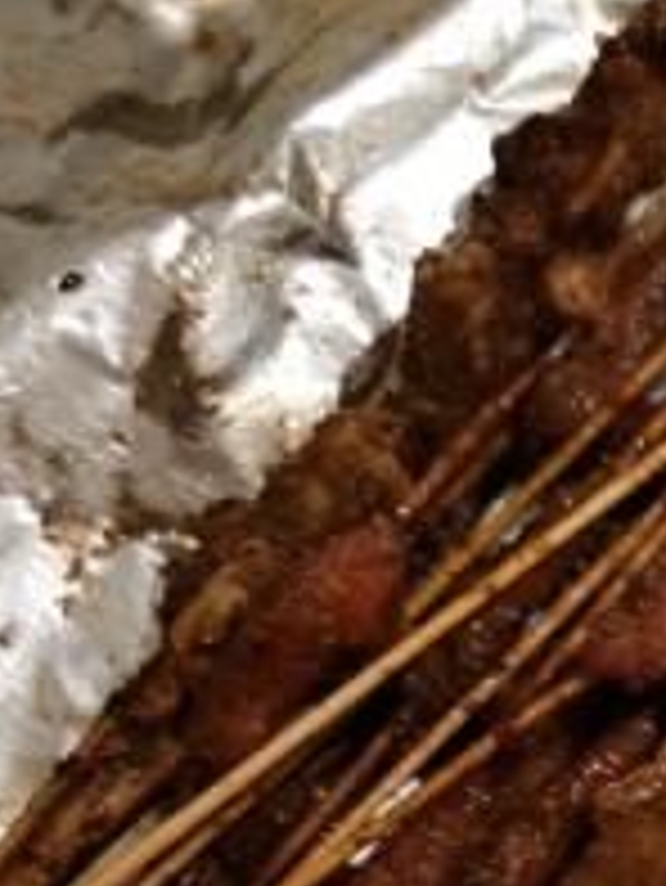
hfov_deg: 16.6
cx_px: 968
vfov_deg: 23.1
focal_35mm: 82
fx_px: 2101
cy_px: 834
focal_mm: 5.56
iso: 125
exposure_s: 1/50
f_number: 1.6
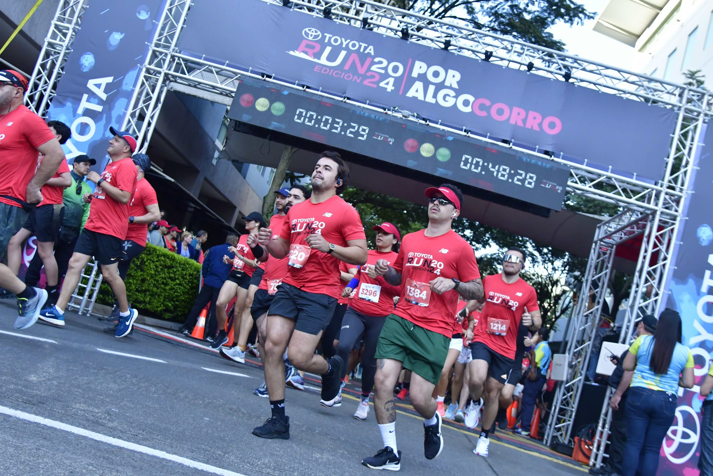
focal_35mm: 36
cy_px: 238
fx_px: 713
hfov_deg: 53.1
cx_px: 356
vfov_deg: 36.9
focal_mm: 24
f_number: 4
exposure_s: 1/640
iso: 1250
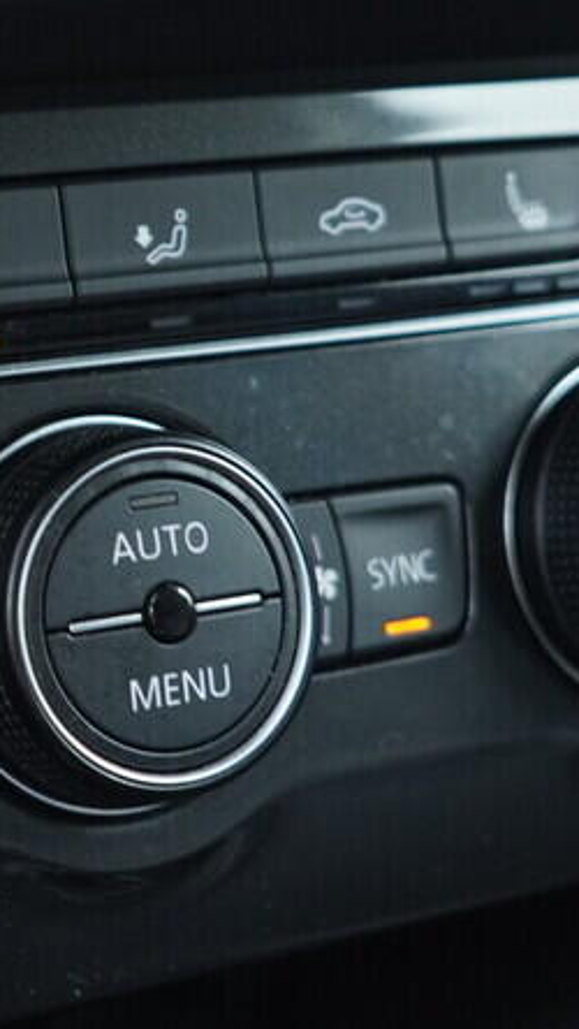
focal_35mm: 87
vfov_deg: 24.4
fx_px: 2373
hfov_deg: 13.6
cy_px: 476
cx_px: -81
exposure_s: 1/40
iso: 800
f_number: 2.8
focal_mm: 24
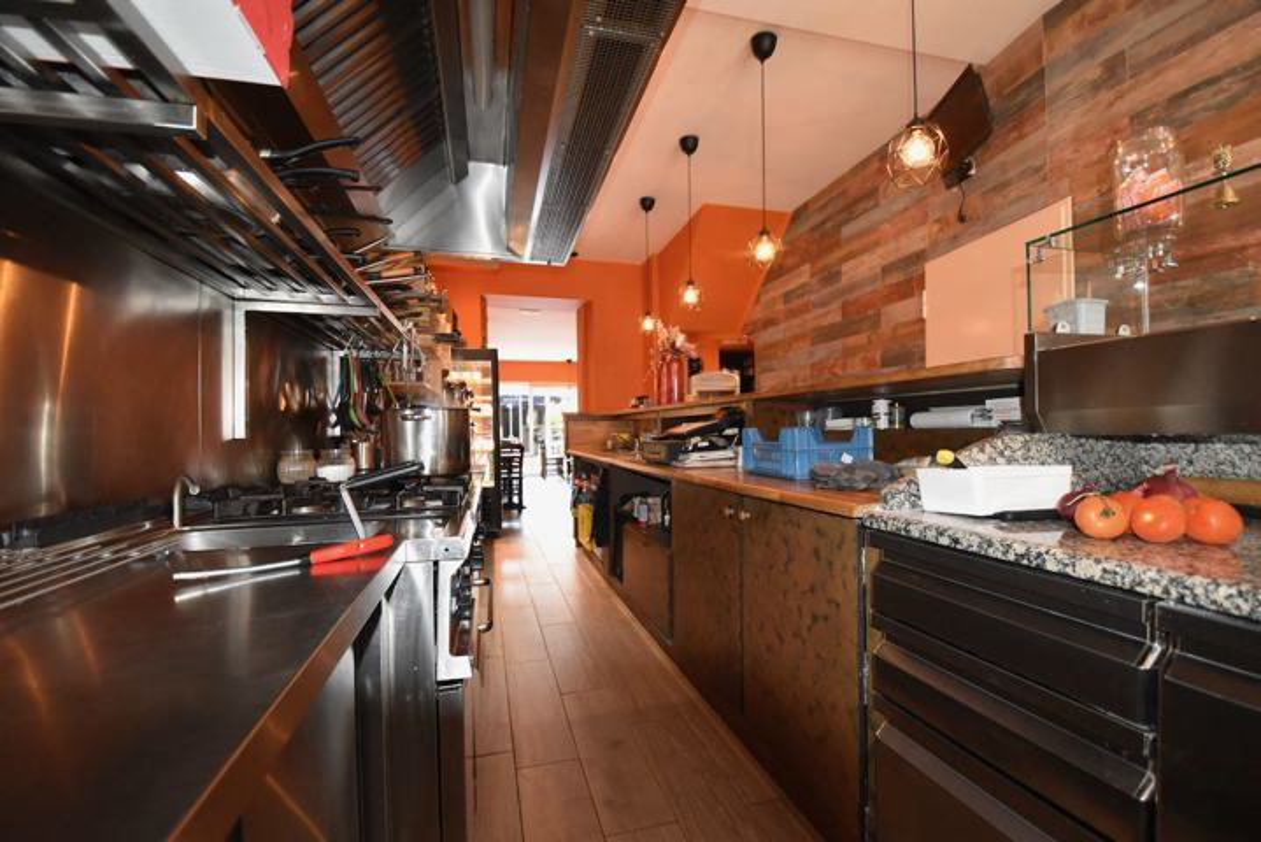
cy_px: 421
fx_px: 526
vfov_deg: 77.4
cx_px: 630
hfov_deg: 100.4
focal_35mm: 15
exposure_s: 1/60
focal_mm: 10
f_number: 3.5
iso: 2000
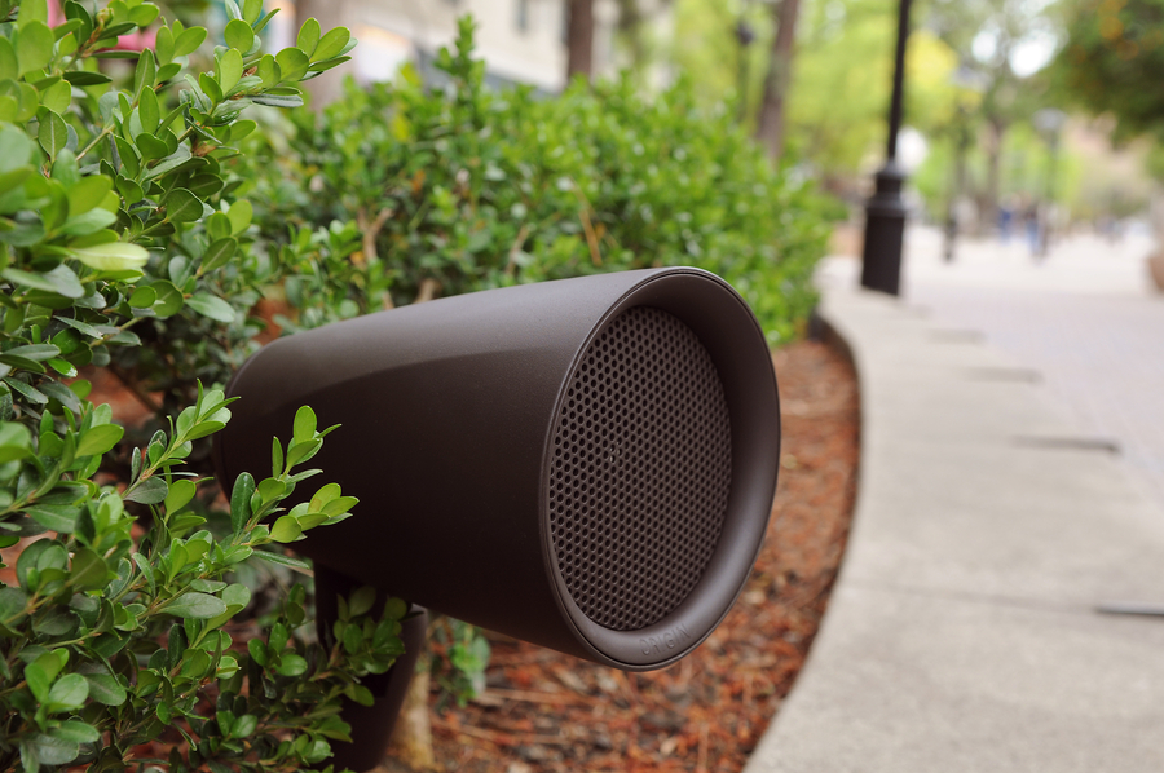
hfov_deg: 41.2
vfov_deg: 28.0
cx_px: 582
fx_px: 1550
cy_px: 386
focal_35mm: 48
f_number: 5
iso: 200
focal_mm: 32
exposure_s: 1/100
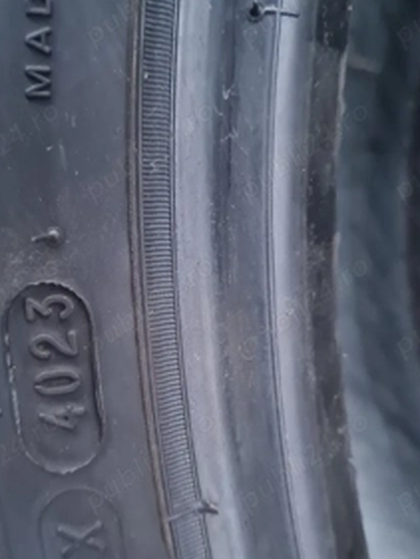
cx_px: 189
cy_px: 330
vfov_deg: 49.9
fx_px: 598
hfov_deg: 38.7
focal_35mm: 37
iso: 1250
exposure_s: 1/25
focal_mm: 5.4
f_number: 1.8
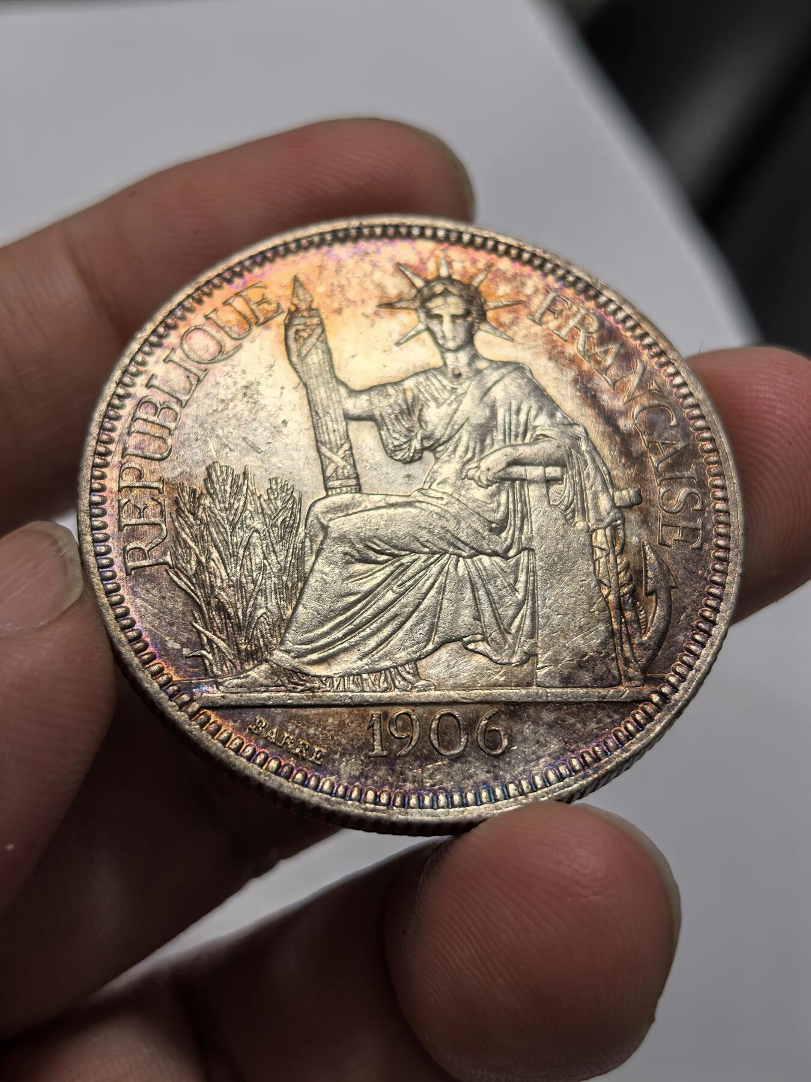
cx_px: 406
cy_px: 541
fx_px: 1687
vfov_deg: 35.5
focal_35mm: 54
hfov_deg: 27.0
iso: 50
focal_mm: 6.98
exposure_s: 1/100
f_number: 2
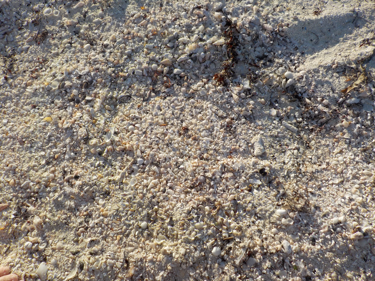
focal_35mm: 30
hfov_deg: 60.0
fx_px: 325
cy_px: 140
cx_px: 188
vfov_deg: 46.8
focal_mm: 4.1
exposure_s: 1/1250
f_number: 3.3
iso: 125
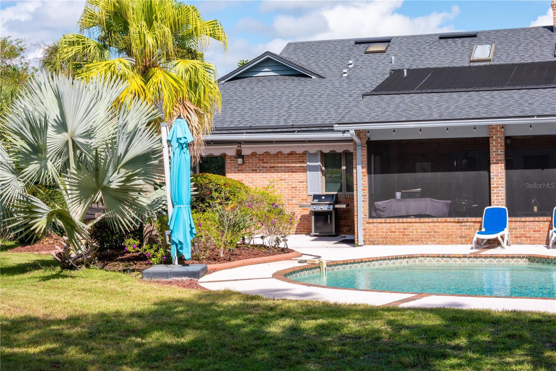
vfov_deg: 18.7
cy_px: 186
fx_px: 1127
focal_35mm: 73
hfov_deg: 27.7
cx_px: 278
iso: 250
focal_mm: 70
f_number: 22
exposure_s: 1/100
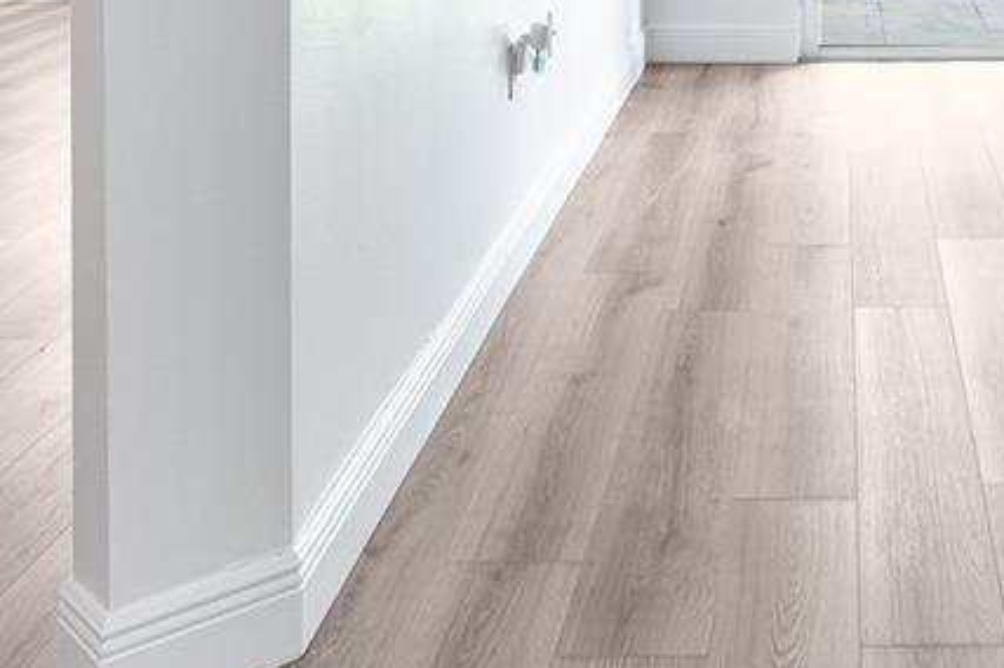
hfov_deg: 32.1
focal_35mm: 60
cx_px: 865
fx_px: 1672
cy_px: -235
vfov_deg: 20.4
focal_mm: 16
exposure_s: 1/10
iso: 100
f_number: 9
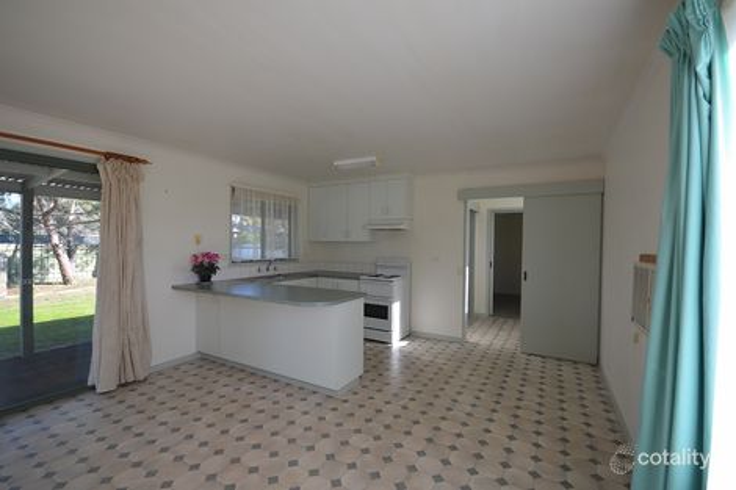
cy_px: 245
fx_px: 307
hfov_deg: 100.4
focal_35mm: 15
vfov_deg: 77.3
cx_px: 368
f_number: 5.6
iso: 250
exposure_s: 1/125
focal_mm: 10
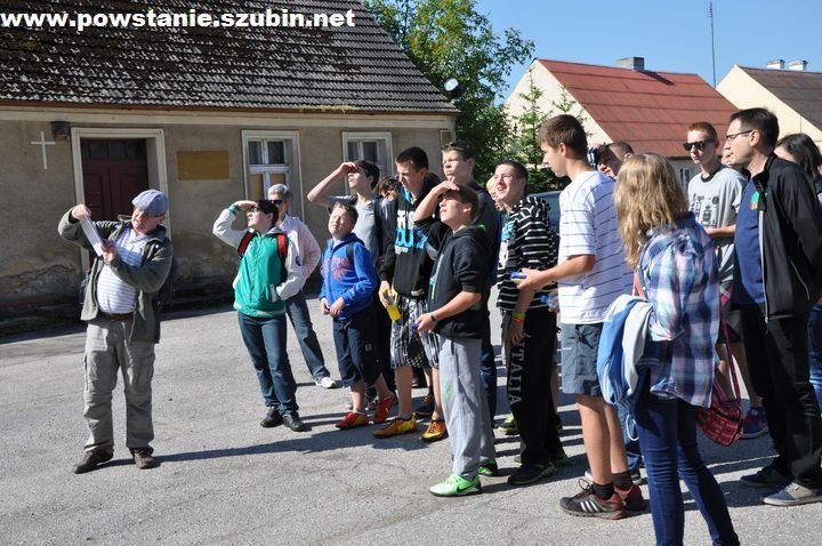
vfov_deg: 31.8
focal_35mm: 42
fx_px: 958
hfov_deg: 46.5
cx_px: 411
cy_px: 273
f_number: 9
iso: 200
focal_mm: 28
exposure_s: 1/320
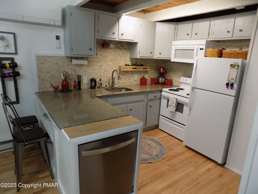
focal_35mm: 23
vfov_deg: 58.9
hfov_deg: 73.9
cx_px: 129
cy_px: 97
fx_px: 171
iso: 200
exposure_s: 1/30
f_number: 3.1
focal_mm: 4
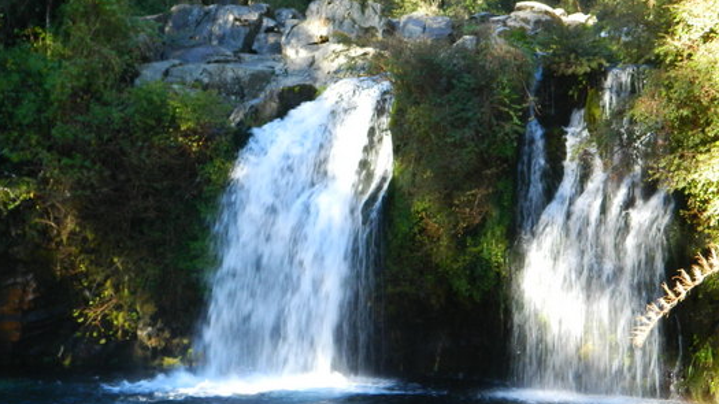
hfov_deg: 27.1
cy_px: 141
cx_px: 249
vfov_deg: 15.5
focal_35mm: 78
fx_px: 1487
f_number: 3.6
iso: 80
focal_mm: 8.4
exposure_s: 1/40
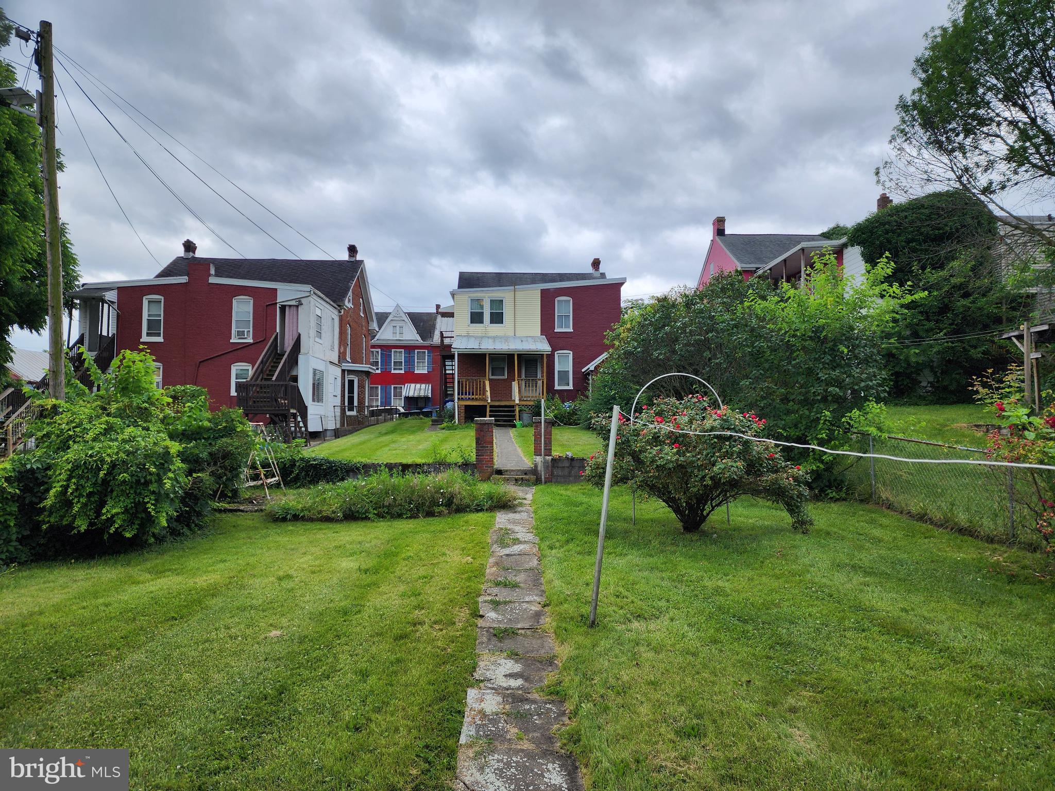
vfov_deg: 58.9
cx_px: 528
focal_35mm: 23
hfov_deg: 73.9
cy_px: 396
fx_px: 701
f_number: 1.8
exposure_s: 1/583
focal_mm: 6.4
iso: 12
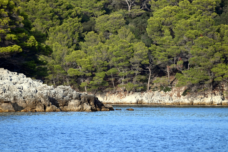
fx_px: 1900
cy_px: 76
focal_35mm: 300
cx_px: 114
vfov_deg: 4.6
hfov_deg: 6.9
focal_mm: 300
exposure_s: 1/640
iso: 400
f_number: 5.6
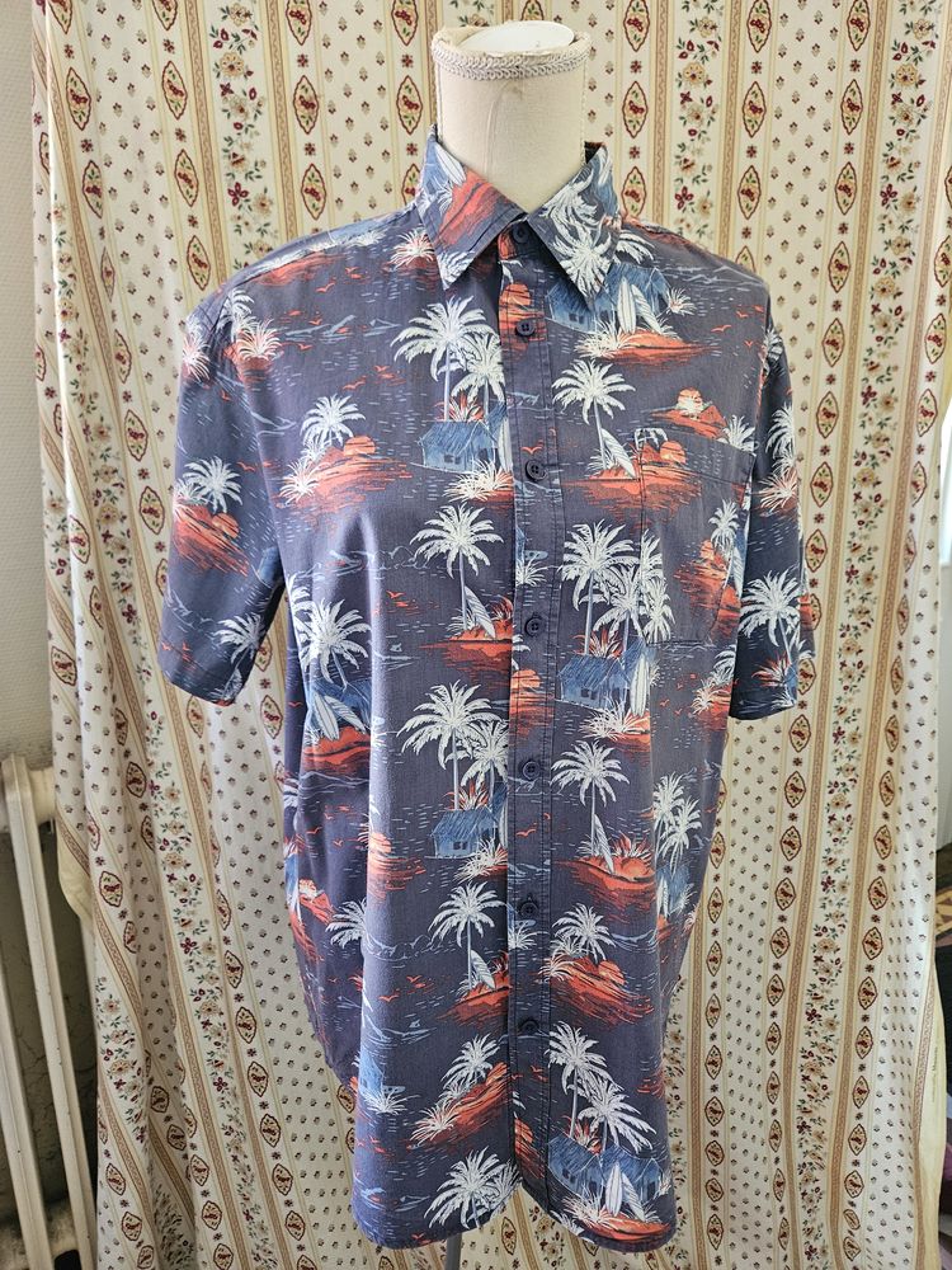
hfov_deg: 58.9
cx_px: 476
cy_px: 635
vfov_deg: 73.9
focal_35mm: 23
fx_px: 843
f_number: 1.8
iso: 500
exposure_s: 1/50
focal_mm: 5.4
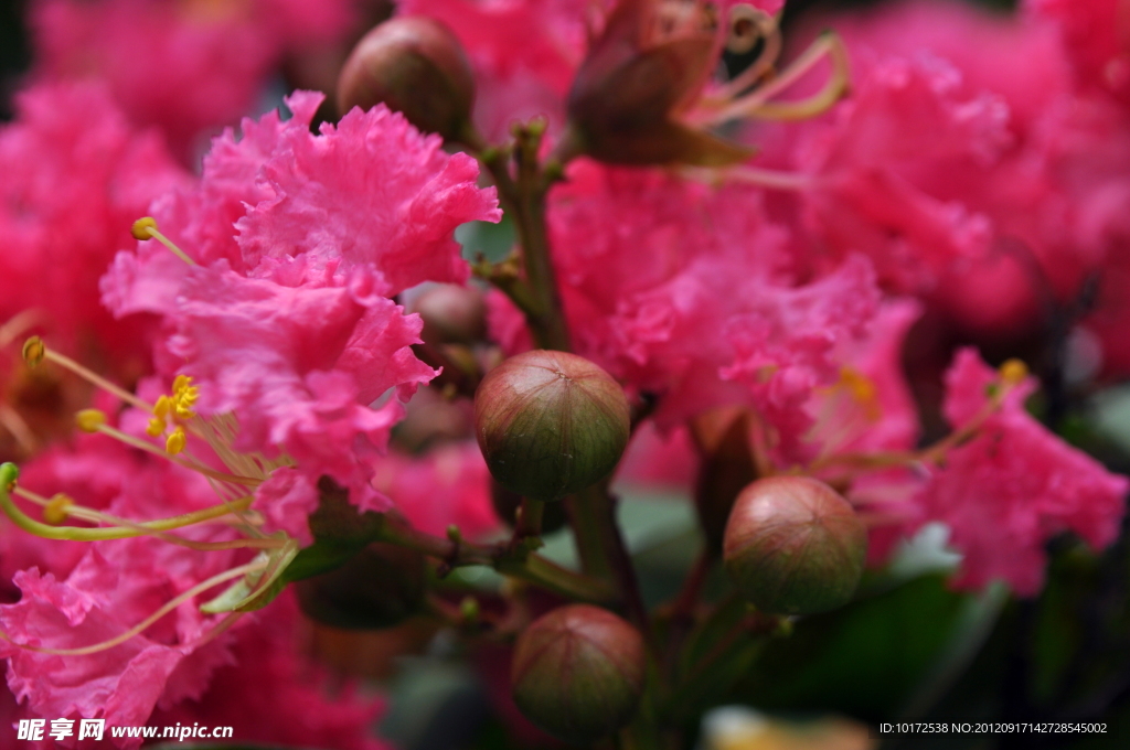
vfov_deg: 16.5
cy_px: 375
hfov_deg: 24.6
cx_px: 565
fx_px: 2586
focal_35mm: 82
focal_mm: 55
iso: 200
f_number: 9
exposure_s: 1/320
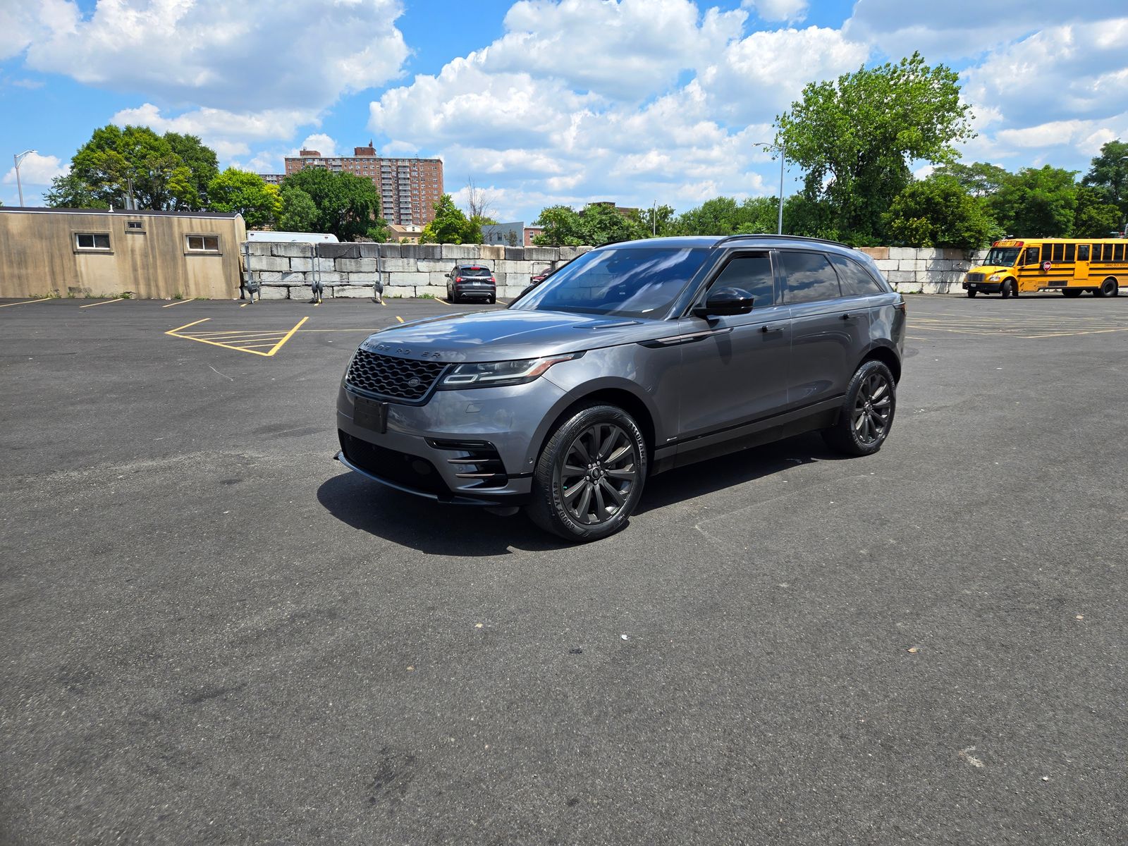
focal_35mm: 23
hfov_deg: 73.9
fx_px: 749
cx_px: 564
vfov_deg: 58.9
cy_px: 423
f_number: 1.8
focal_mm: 5.4
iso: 25
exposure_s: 1/1645
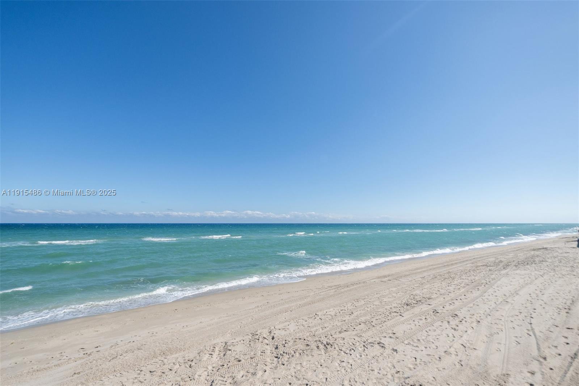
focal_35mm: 15
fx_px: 241
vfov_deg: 77.3
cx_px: 290
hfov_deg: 100.4
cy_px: 193
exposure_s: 1/6400
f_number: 4.5
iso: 400
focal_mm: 15
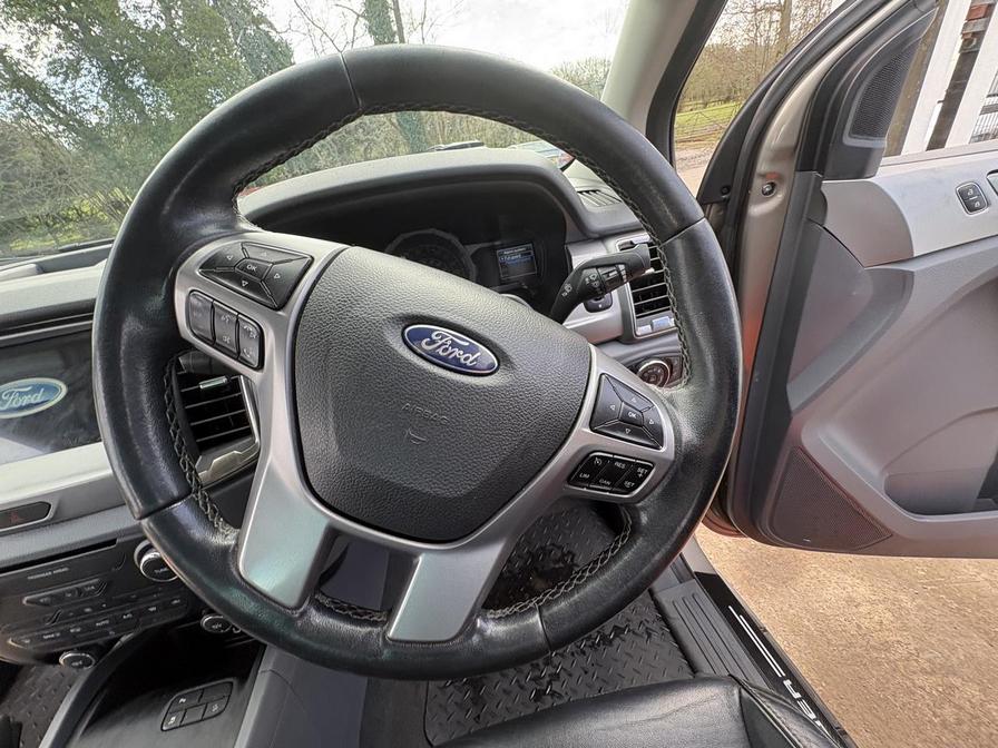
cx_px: 499
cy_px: 374
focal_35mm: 14
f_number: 2.2
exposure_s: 1/99
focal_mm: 2.22
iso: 80
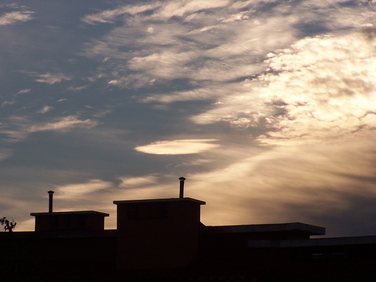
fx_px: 2801
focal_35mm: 258
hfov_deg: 7.7
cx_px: 188
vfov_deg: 5.8
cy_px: 141
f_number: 6.3
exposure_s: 1/500
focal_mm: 42.8
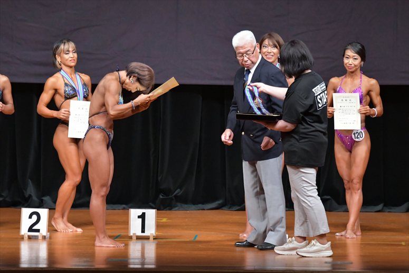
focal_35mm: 270
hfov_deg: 7.6
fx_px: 3066
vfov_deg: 5.1
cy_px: 136
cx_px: 204
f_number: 5.6
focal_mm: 180
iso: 6400
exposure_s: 1/400
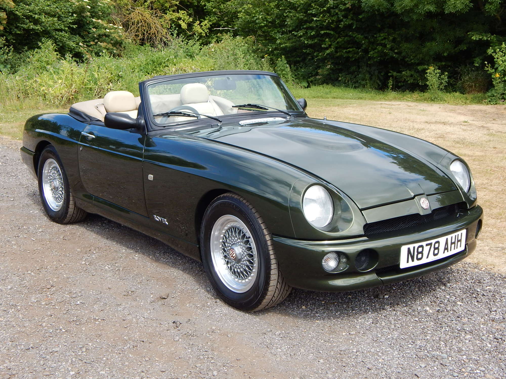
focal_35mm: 48
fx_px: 702
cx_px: 253
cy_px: 190
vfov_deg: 30.3
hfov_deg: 39.7
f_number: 3.7
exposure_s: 1/500
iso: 125
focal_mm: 8.6
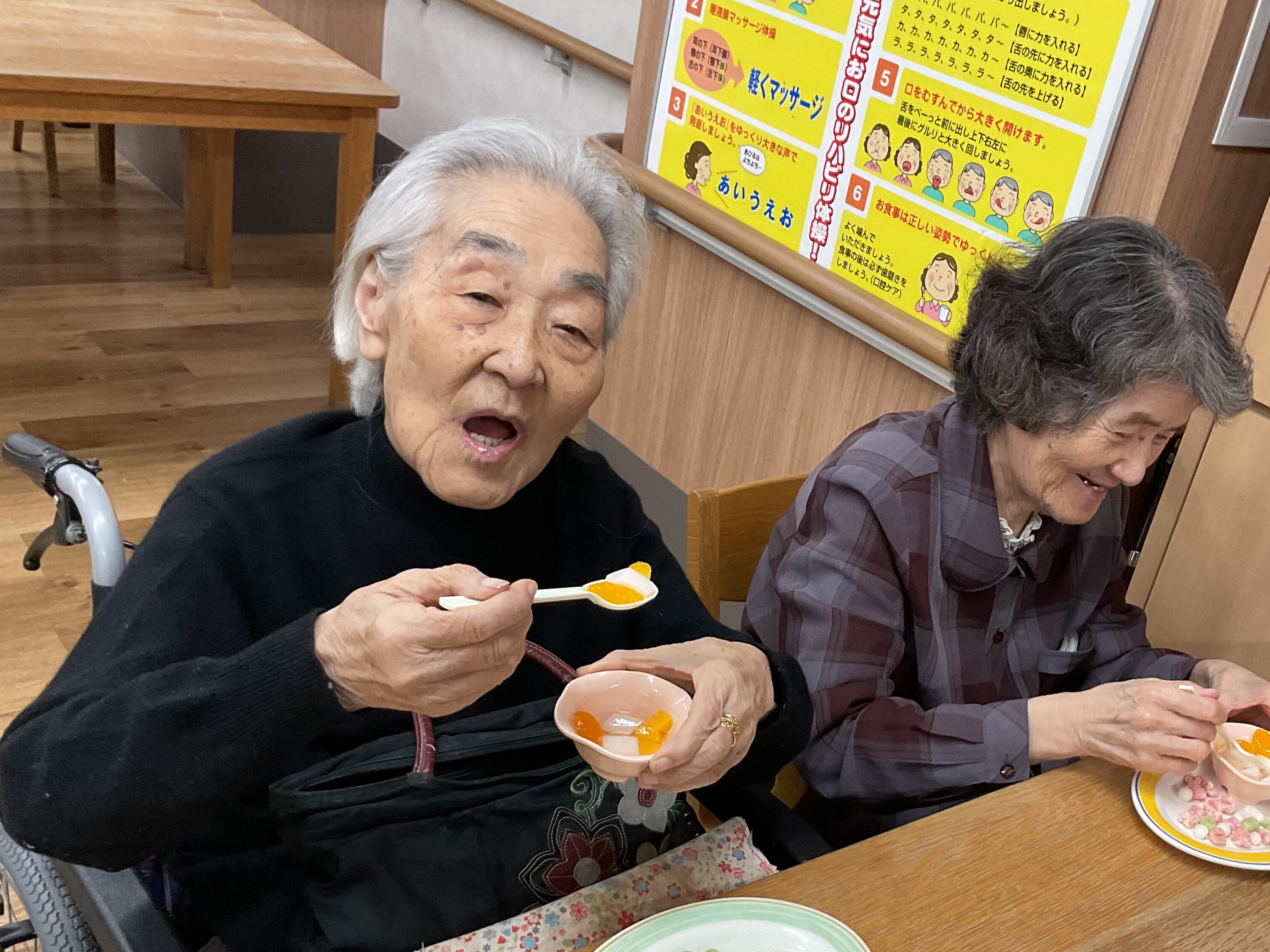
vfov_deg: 36.5
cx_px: 839
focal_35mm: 39
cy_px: 611
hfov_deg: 47.1
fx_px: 1431
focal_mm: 3
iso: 100
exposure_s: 1/60
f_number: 1.8
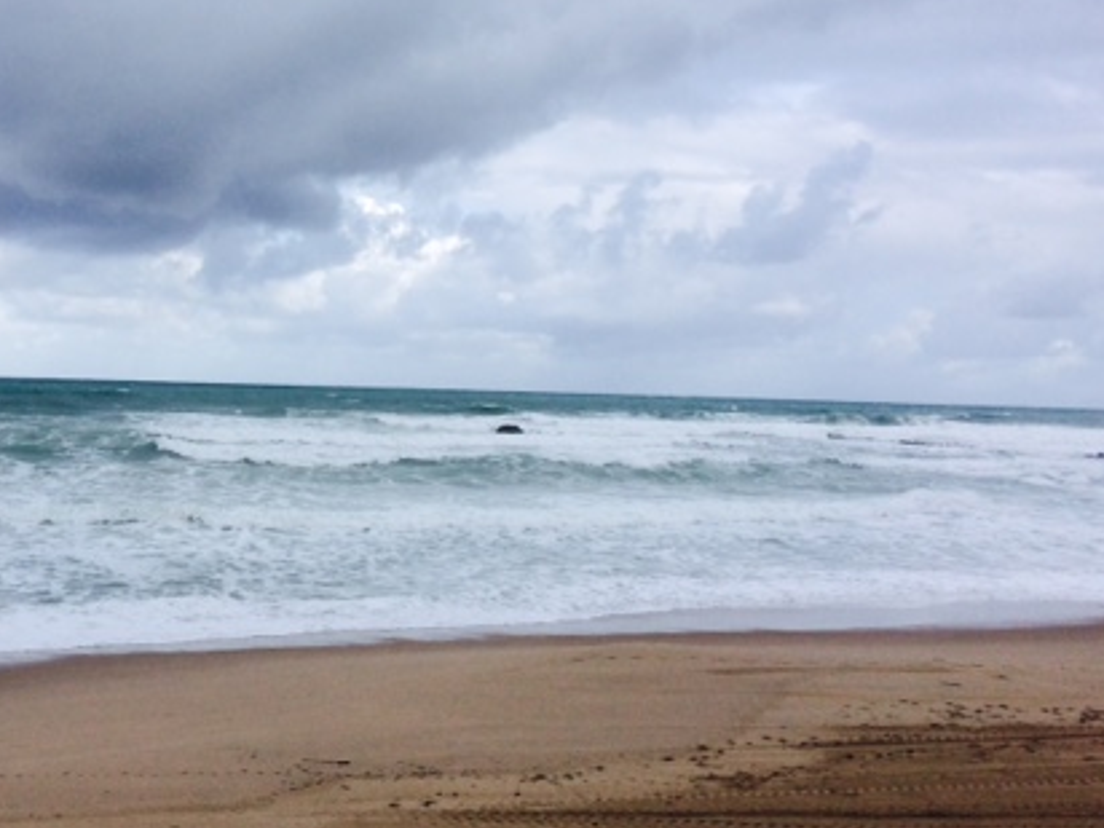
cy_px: 314
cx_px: 332
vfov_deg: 32.0
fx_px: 1435
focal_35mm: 45
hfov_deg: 41.3
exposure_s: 1/1786
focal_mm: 4.15
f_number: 2.2
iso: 32
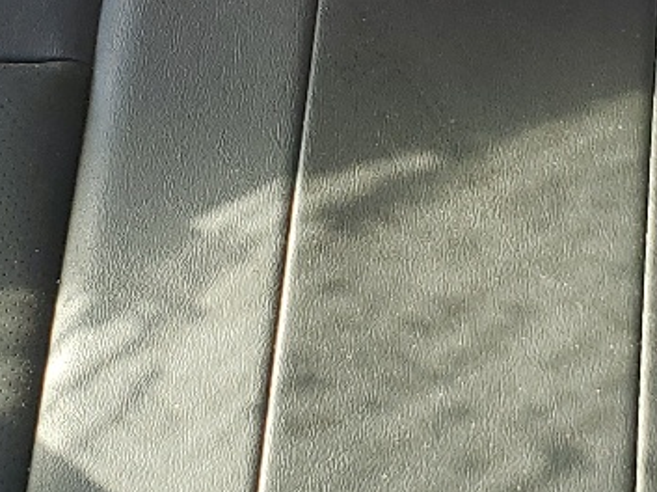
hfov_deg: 16.6
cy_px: 112
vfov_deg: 12.5
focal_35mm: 118
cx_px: 480
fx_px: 2237
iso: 50
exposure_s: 1/179
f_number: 1.5
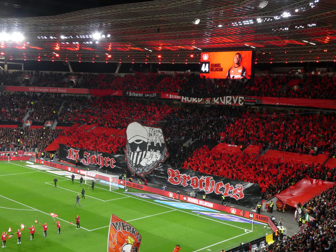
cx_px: 170
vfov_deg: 31.5
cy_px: 127
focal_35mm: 46
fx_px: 446
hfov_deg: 41.2
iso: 320
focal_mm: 7.8
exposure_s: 1/80
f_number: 3.9
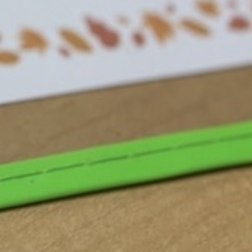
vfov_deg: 11.9
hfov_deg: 9.7
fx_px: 1194
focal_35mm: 145
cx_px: -462
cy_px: -23
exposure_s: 1/120
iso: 80
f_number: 1.6
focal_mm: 5.96
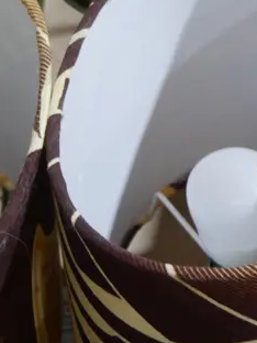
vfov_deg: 14.0
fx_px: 1366
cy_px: -31
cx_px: 103
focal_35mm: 138
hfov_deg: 10.7
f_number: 4.6
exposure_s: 1/60
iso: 1000
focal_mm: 21
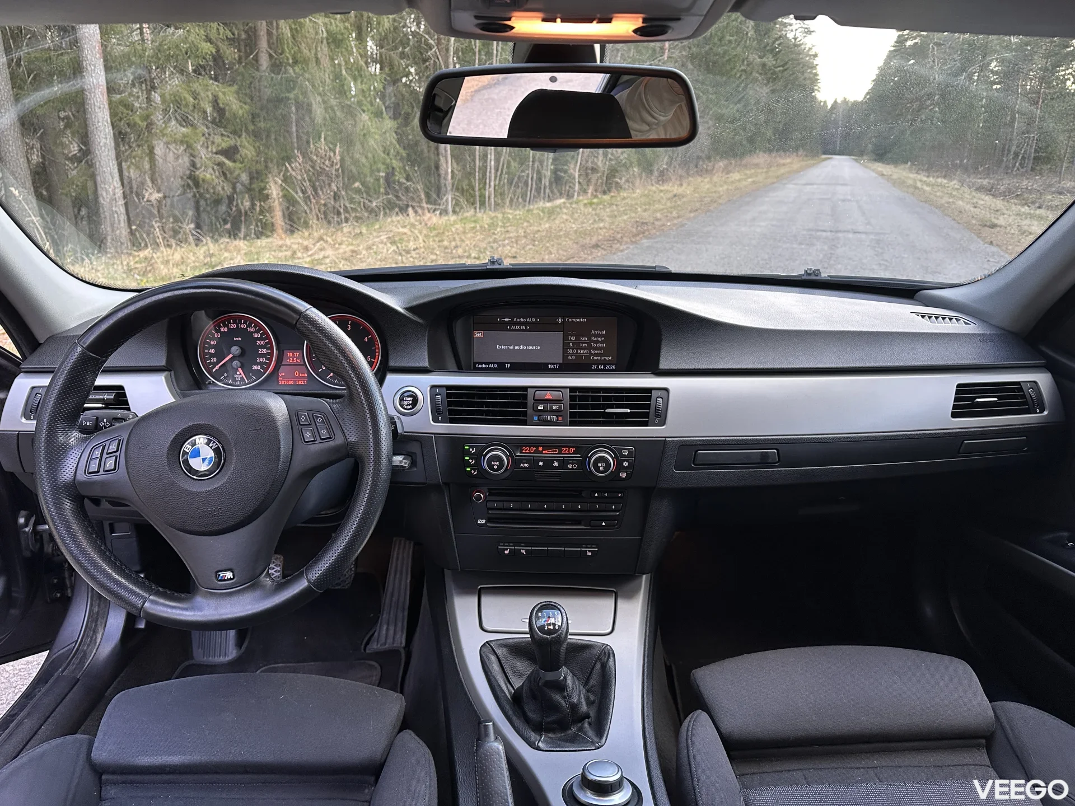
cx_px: 538
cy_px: 403
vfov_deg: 56.8
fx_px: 745
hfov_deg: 71.6
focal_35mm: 24
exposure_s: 1/121
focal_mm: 6.86
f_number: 1.78
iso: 200
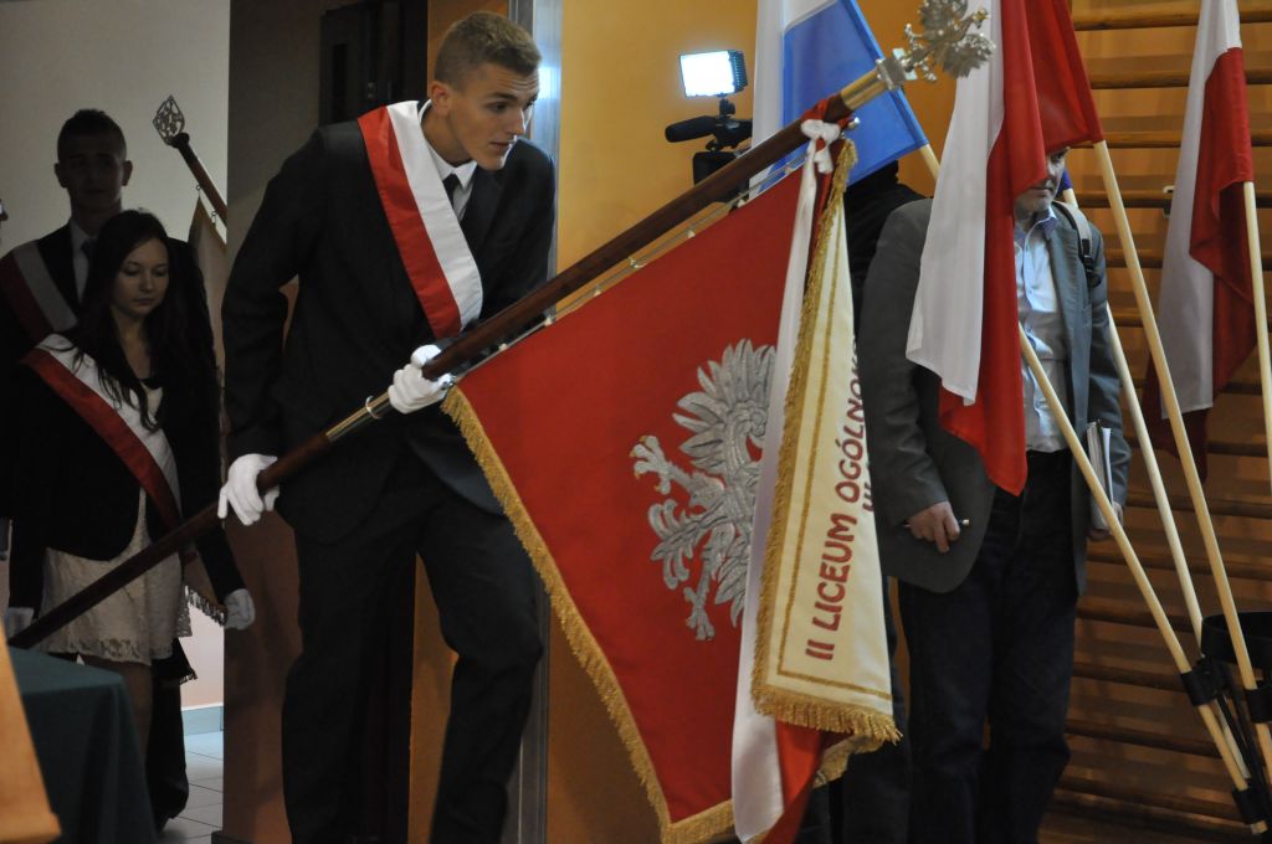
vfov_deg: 18.1
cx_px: 636
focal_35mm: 75
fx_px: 2647
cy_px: 422
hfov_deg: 27.0
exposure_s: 1/200
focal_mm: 50
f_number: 5
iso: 2000
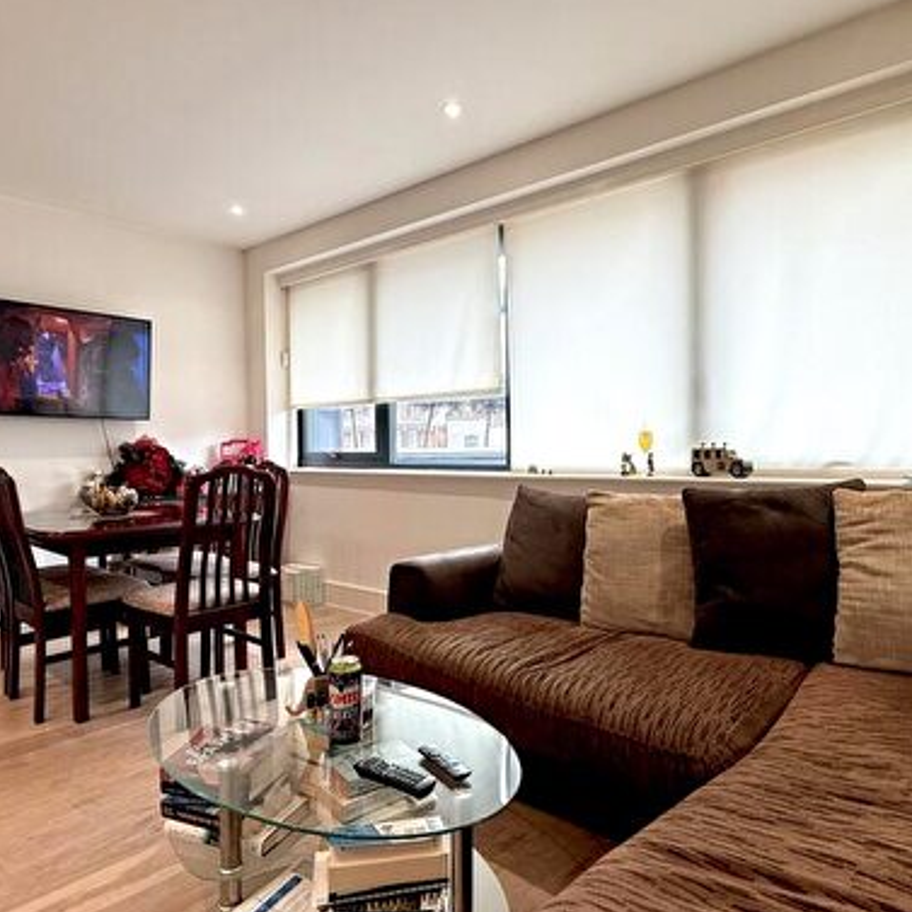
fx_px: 686
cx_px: 489
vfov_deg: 67.3
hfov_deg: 67.2
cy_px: 463
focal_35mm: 23
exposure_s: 1/100
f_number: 2.2
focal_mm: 2.22
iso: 125
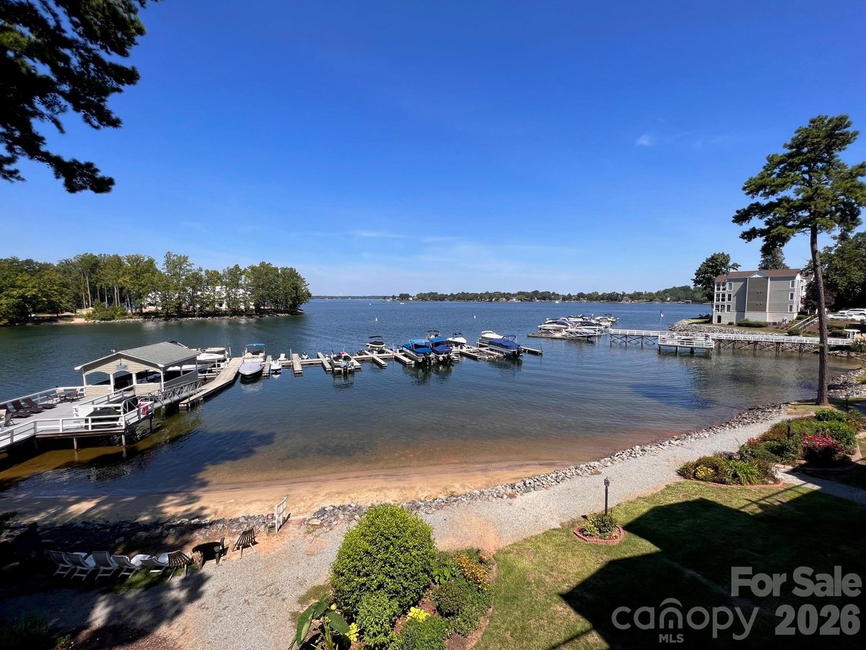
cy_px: 325
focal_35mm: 13
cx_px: 433
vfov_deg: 89.9
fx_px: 325
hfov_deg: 106.2
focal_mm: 1.57
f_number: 1.8
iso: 32
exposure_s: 1/1623
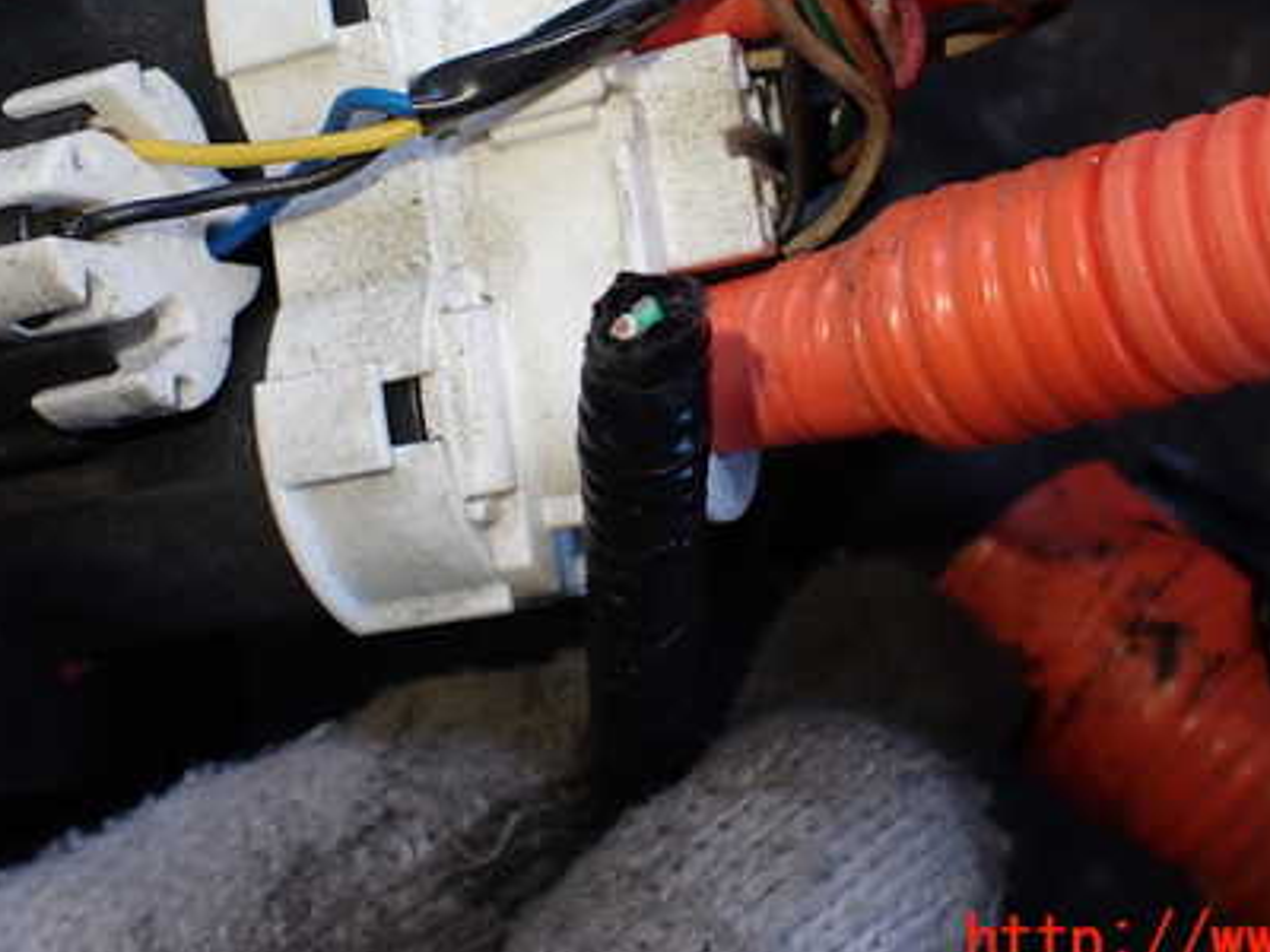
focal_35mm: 45
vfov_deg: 31.7
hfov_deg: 42.0
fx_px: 1651
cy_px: 270
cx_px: 730
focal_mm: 5.4
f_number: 2.3
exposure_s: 1/125
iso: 160
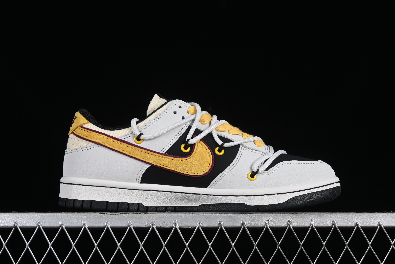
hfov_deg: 27.0
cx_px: 198
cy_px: 132
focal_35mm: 75
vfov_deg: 18.2
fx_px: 823
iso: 160
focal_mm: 50
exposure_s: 1/80
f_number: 8
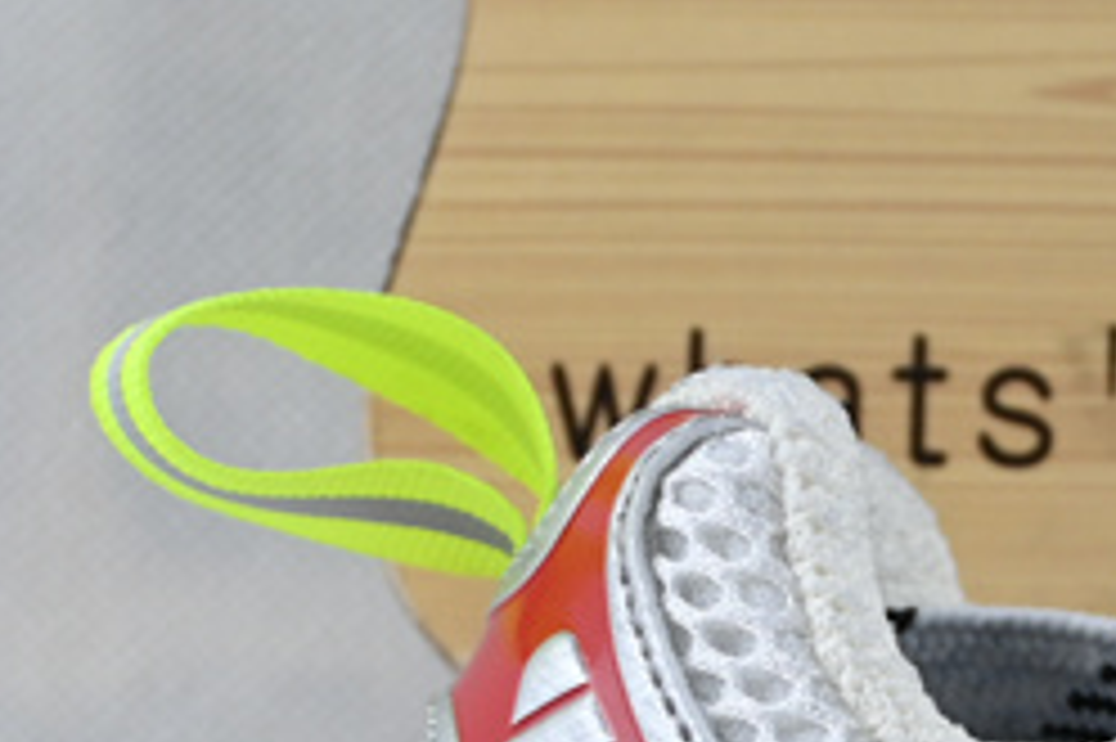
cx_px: 2002
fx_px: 6866
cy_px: 1219
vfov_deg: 6.1
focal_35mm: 222
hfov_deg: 8.9
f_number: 4.8
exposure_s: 1/60
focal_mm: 30.5
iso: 100
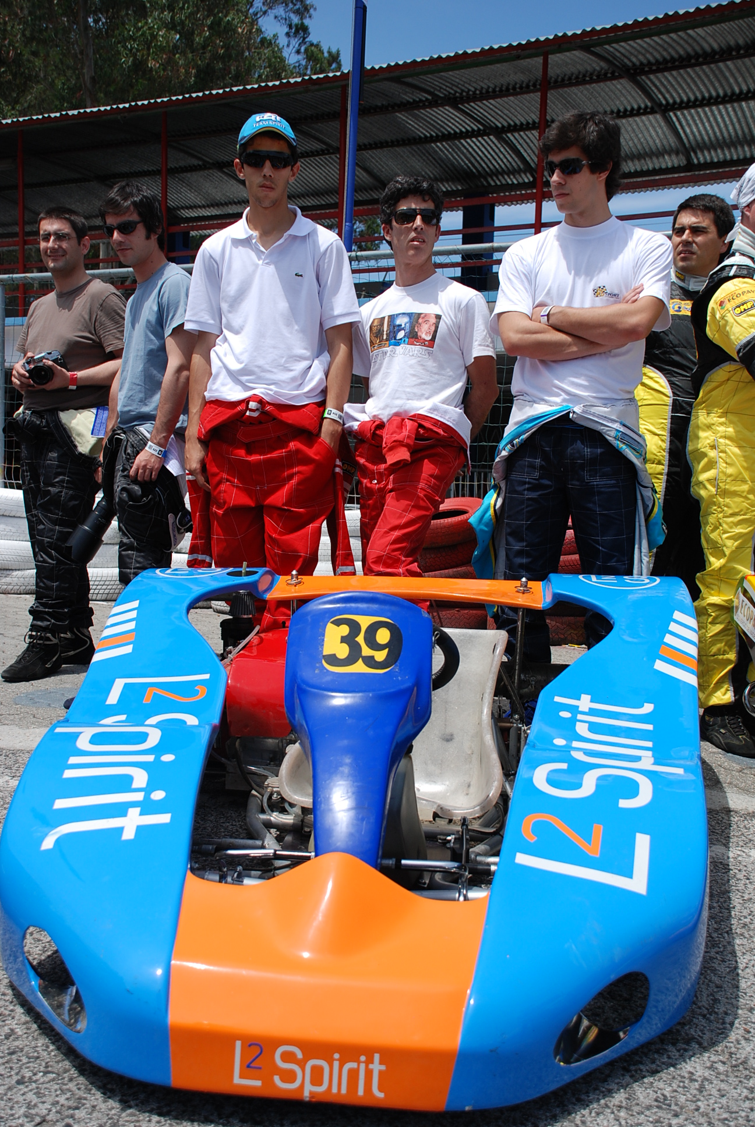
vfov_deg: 53.1
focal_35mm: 36
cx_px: 378
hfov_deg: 37.0
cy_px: 564
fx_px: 1129
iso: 180
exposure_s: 1/1000
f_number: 4
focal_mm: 24
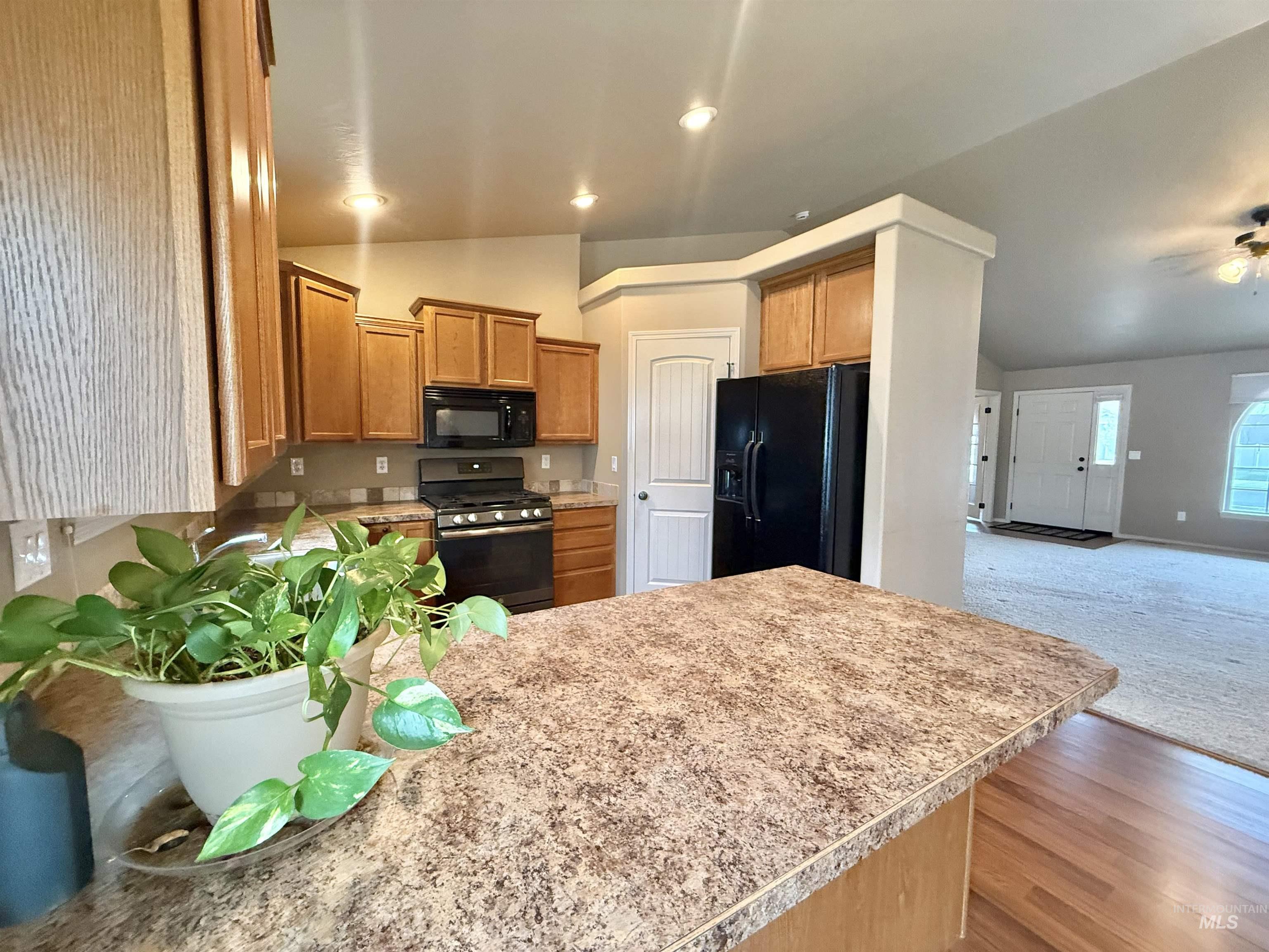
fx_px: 513
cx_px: 634
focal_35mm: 14
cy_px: 476
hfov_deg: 102.1
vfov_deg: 85.7
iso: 500
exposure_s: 1/60
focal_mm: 2.22
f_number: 2.2
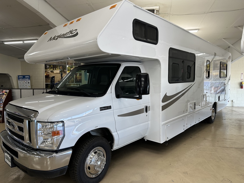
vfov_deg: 56.8
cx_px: 122
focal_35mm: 24
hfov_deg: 71.6
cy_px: 92
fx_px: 169
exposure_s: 1/61
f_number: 1.78
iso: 64
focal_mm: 6.86
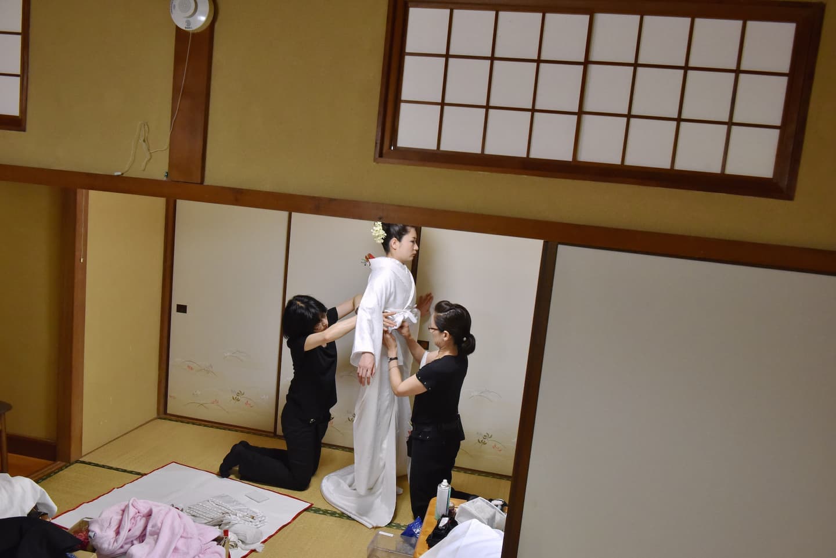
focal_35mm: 29
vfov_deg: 45.0
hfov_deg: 63.6
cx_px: 418
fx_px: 674
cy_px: 279
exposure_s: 1/125
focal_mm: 29
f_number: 5.6
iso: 4000
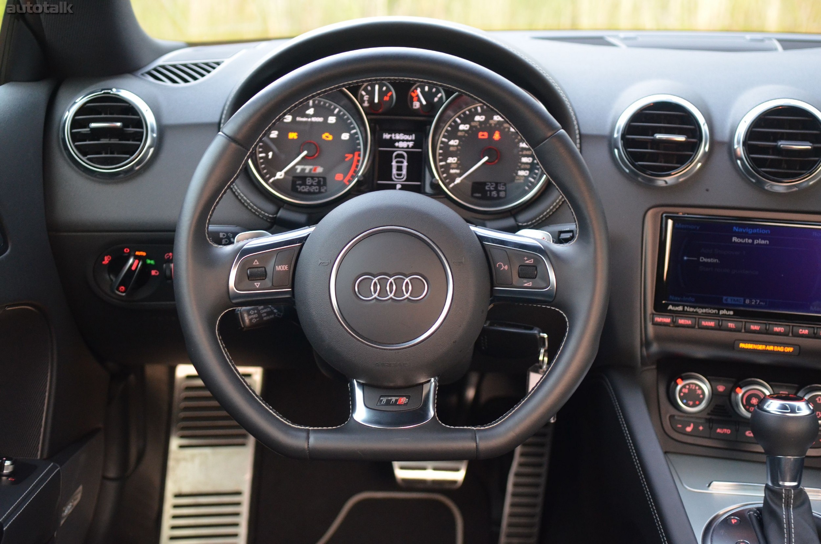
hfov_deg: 37.9
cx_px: 410
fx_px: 1195
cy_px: 272
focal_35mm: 52
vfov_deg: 25.6
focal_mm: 35
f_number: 2.8
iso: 1600
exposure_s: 1/30
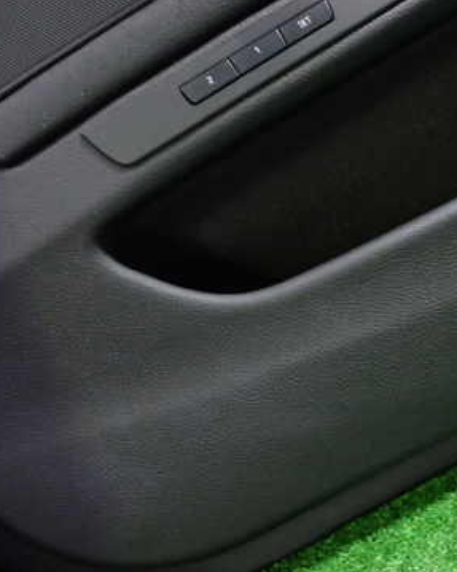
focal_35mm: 49
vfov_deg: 38.0
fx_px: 829
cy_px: 301
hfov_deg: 29.3
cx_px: 432
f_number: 2.3
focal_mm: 5.4
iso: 500
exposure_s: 1/30
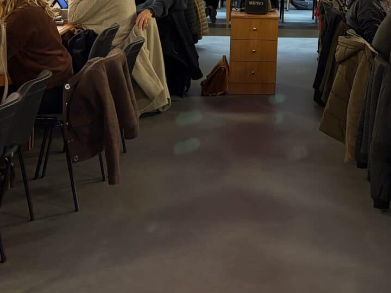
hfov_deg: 25.2
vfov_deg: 19.2
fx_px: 836
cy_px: -20
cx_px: 379
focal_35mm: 74
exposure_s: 1/50
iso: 160
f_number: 1.6
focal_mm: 5.96
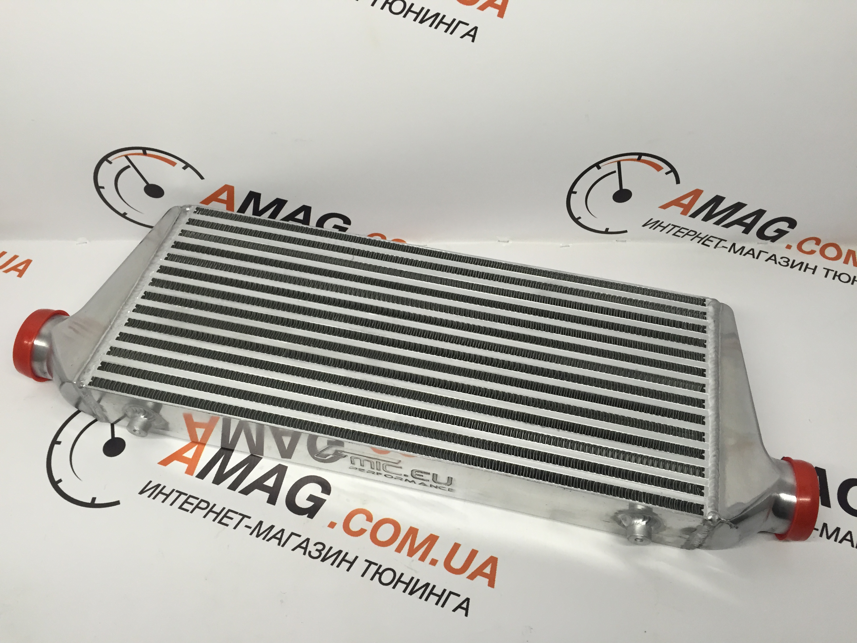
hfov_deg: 61.7
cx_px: 428
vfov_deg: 48.2
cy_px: 322
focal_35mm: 29
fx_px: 718
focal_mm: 4.15
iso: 64
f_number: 2.2
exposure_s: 1/33
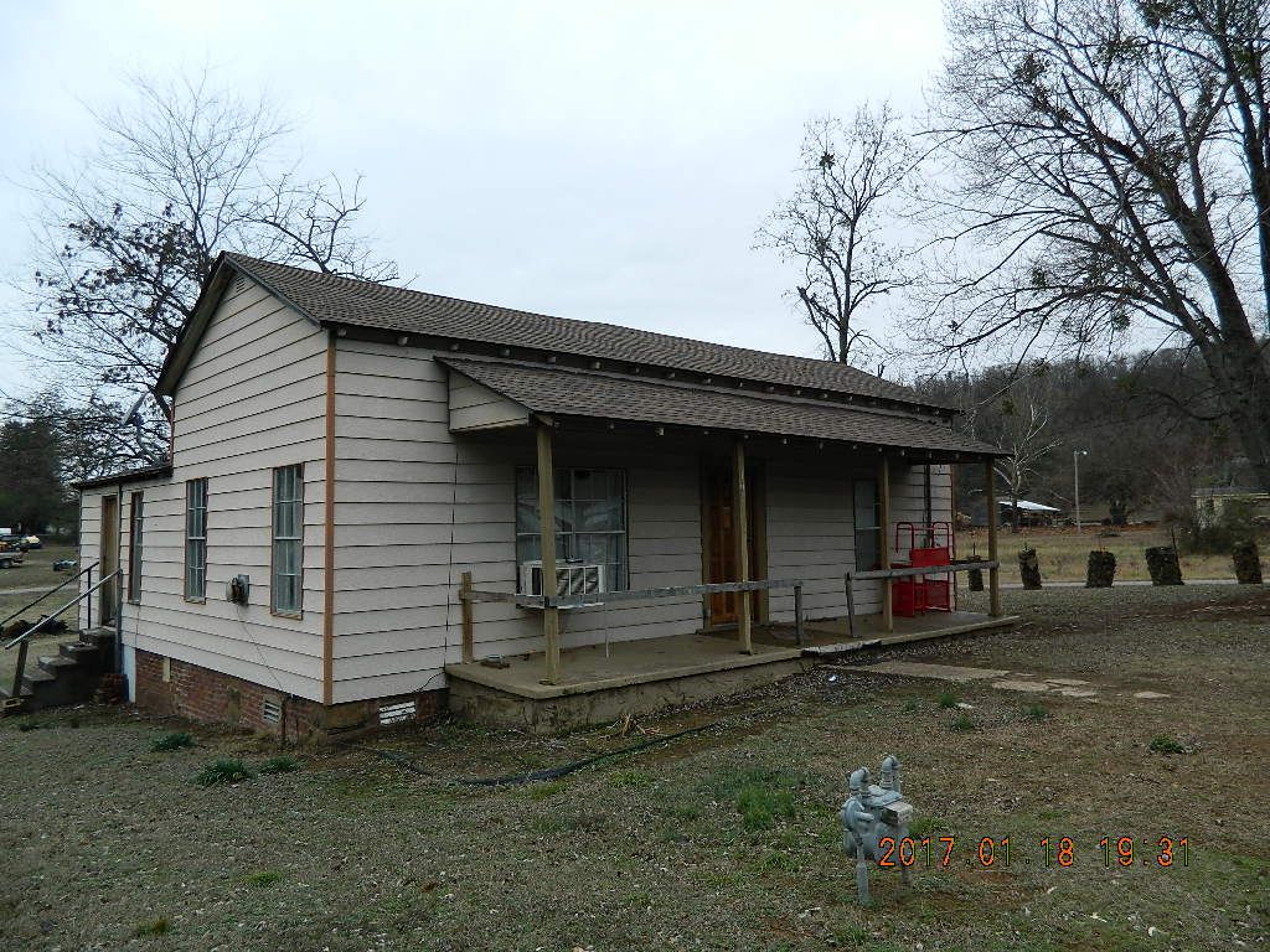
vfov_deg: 54.9
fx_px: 917
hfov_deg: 69.4
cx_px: 635
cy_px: 476
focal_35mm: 25
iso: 80
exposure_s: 1/200
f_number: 3.1
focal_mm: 4.5
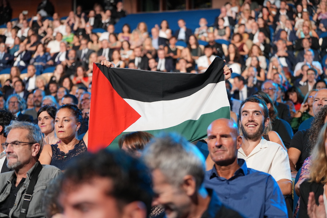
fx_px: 636
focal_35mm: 70
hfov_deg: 28.8
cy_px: 109
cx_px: 164
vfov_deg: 19.5
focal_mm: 70
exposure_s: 1/160
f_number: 2.8
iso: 2000
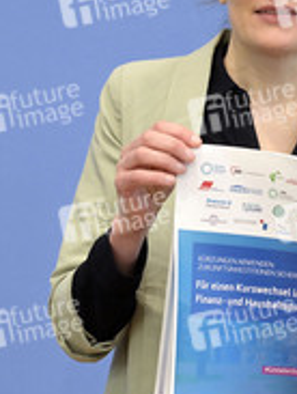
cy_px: 164
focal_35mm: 137
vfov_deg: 14.4
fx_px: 1562
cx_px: 272
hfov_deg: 10.8
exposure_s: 1/500
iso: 5000
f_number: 5.6
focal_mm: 58
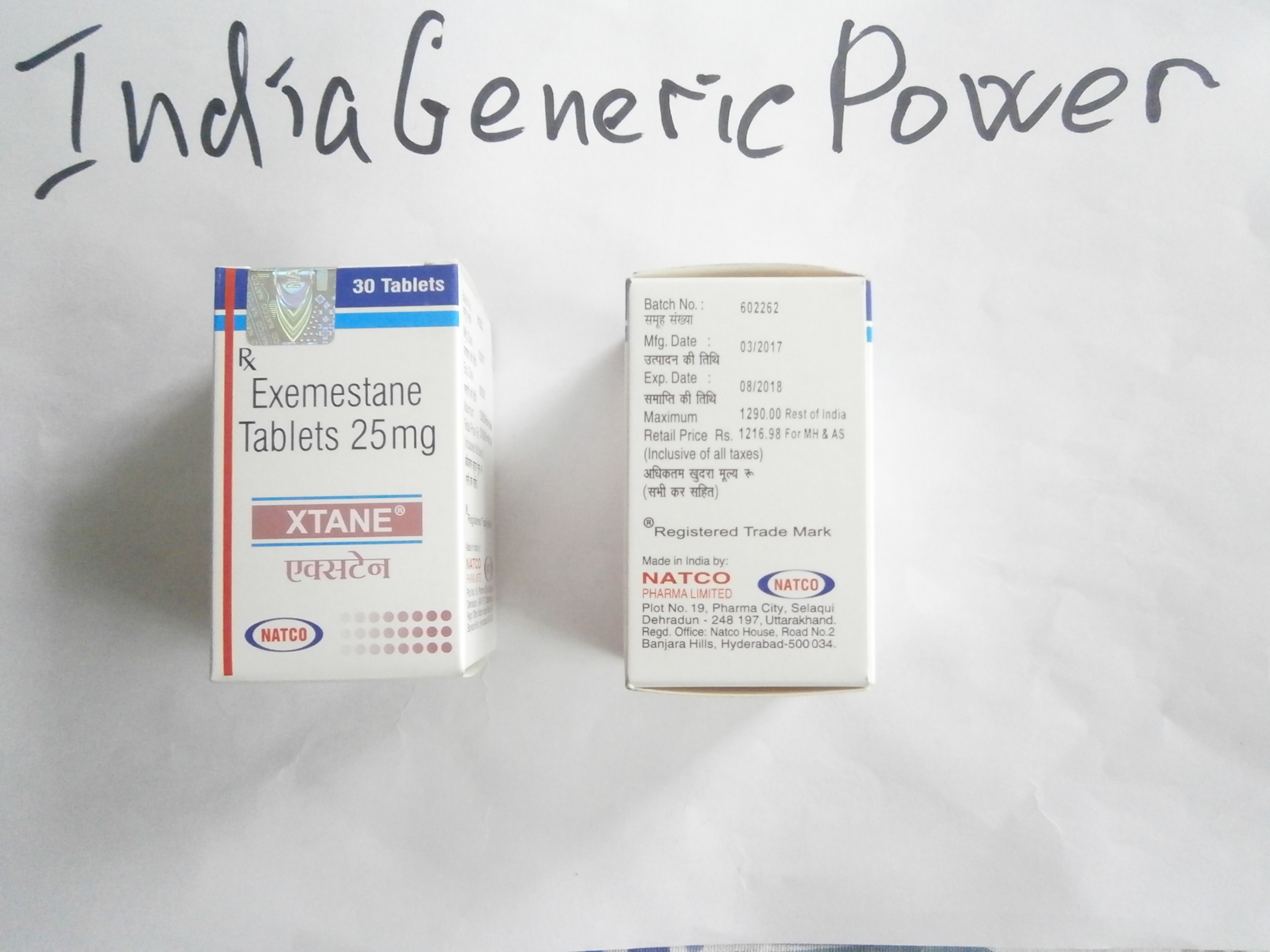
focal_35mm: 26
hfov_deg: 67.3
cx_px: 635
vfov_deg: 53.1
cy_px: 476
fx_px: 954
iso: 800
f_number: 2.8
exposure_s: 1/125
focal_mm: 4.7
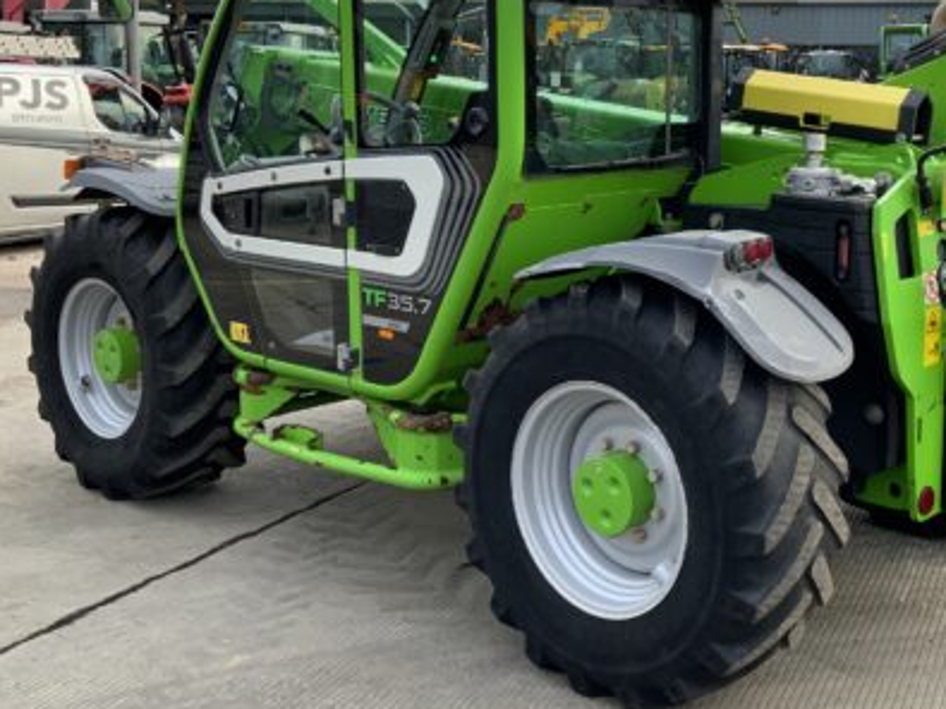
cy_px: 275
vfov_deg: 30.8
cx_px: 683
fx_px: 1284
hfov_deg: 39.6
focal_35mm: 47
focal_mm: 3
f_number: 1.8
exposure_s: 1/128
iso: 16
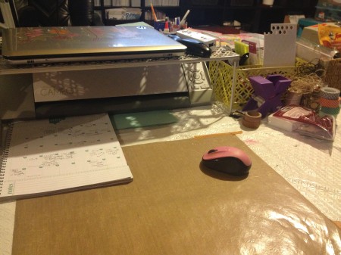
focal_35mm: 35
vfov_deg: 40.7
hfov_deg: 52.7
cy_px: 128
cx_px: 170
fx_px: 345
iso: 320
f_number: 2.4
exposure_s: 1/20
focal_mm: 4.28
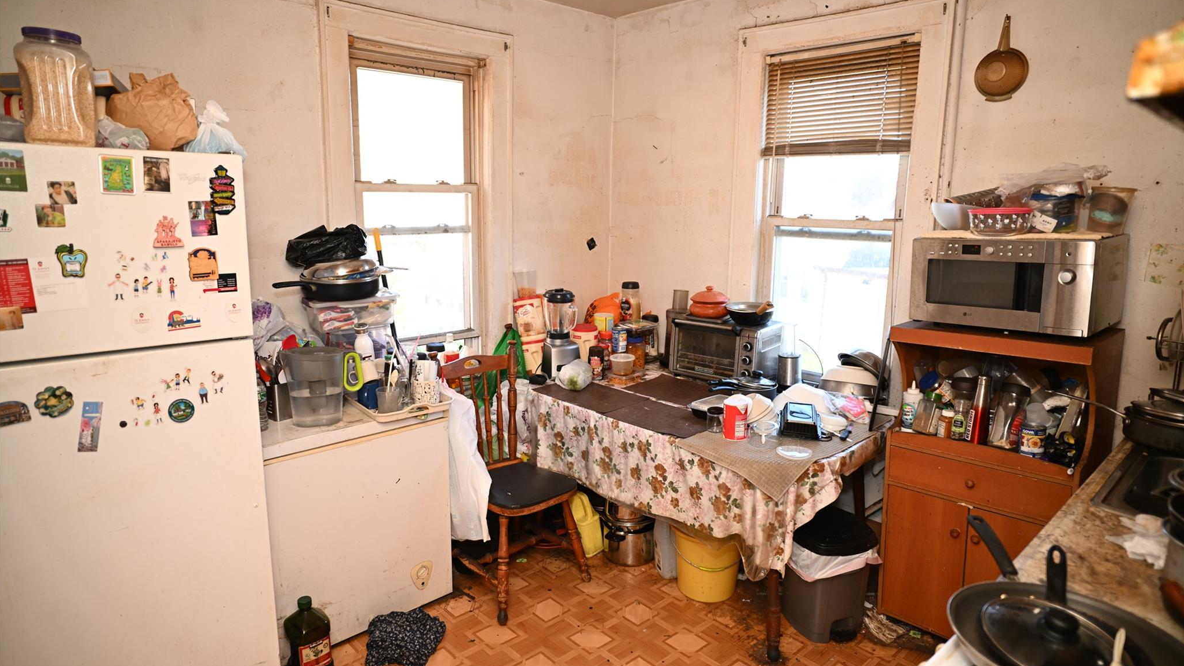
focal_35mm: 21
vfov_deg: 53.6
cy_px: 342
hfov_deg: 83.8
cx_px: 592
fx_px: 659
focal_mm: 20
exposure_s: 1/200
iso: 400
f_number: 2.8
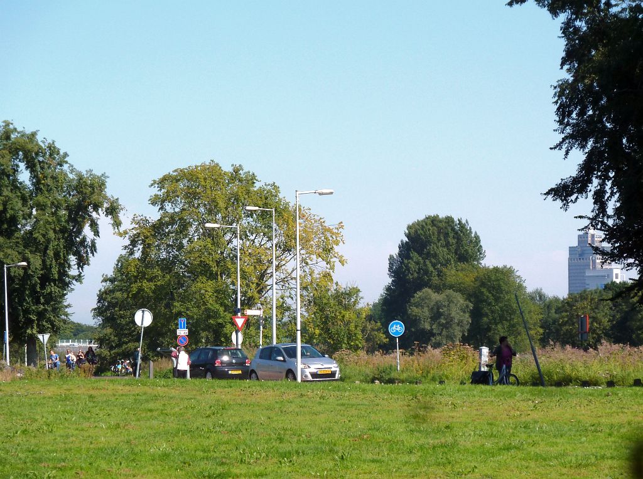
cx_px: 322
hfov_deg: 12.5
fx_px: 2929
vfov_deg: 9.4
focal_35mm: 158
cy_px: 240
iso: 80
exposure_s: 1/400
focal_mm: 25.9
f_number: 5
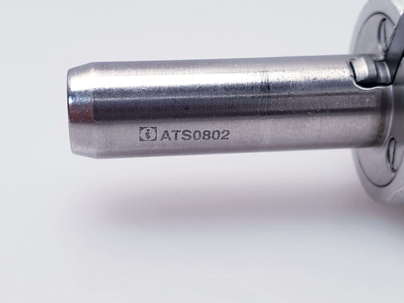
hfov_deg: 67.3
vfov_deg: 53.1
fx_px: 303
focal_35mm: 26
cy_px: 152
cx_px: 202
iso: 160
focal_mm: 4.3
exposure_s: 1/100
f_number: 2.4
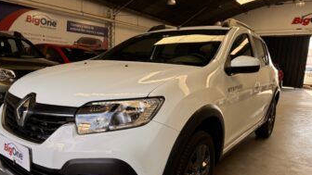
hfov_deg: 67.9
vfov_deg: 41.3
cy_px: 106
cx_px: 154
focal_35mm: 28
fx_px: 232
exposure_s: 1/358
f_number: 1.78
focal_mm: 6.76
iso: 80
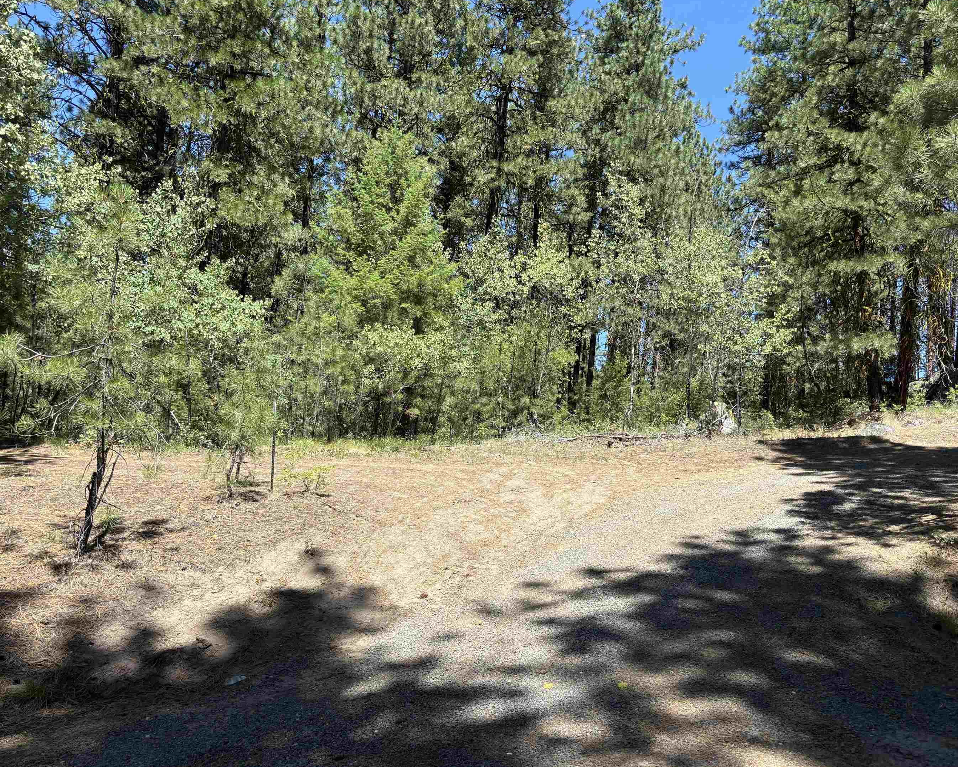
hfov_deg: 60.3
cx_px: 536
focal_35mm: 29
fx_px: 822
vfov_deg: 50.0
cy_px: 395
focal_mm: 5.96
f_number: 1.6
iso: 50
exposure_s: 1/1362
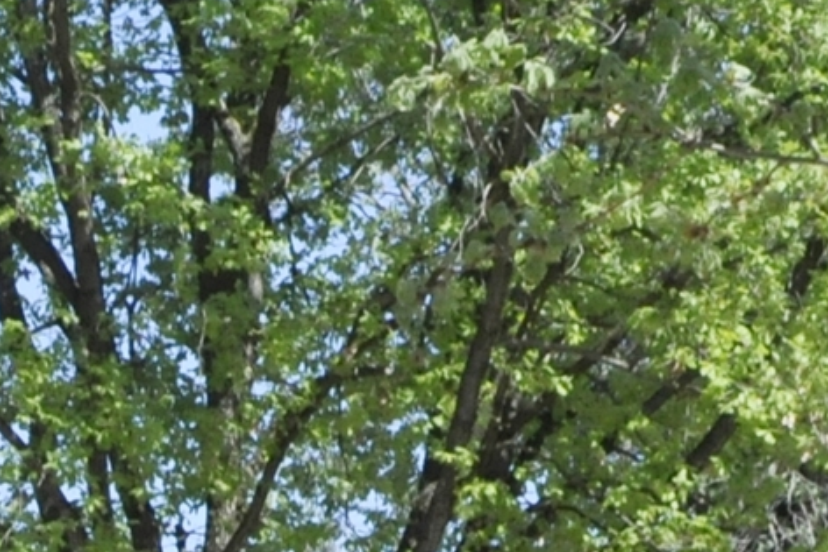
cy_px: 1208
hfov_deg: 13.9
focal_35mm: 143
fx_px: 3290
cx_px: -151
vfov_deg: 8.9
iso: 800
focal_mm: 18
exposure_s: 1/200
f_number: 14
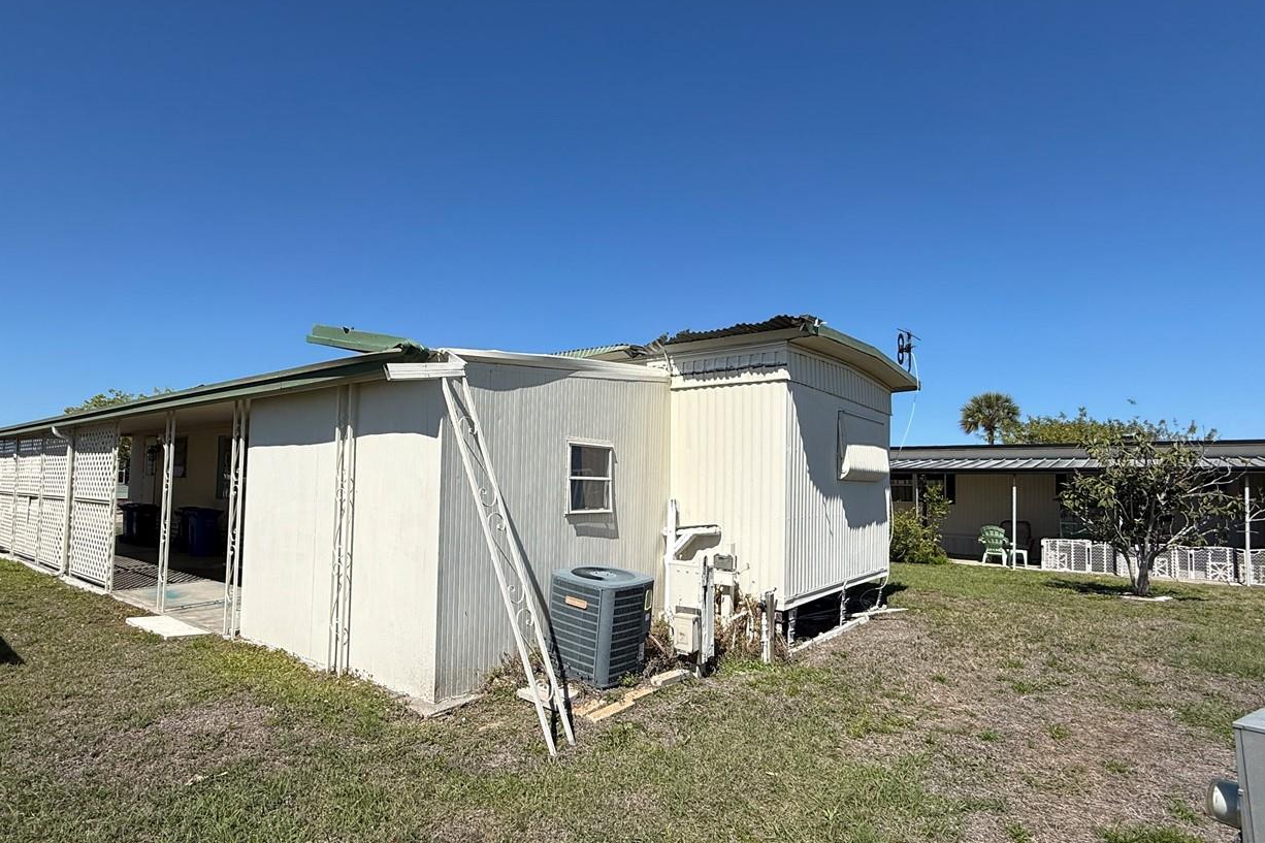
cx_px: 593
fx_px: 668
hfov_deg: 86.8
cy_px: 461
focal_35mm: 19
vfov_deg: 64.4
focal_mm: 2.22
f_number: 2.2
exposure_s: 1/4149
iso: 50
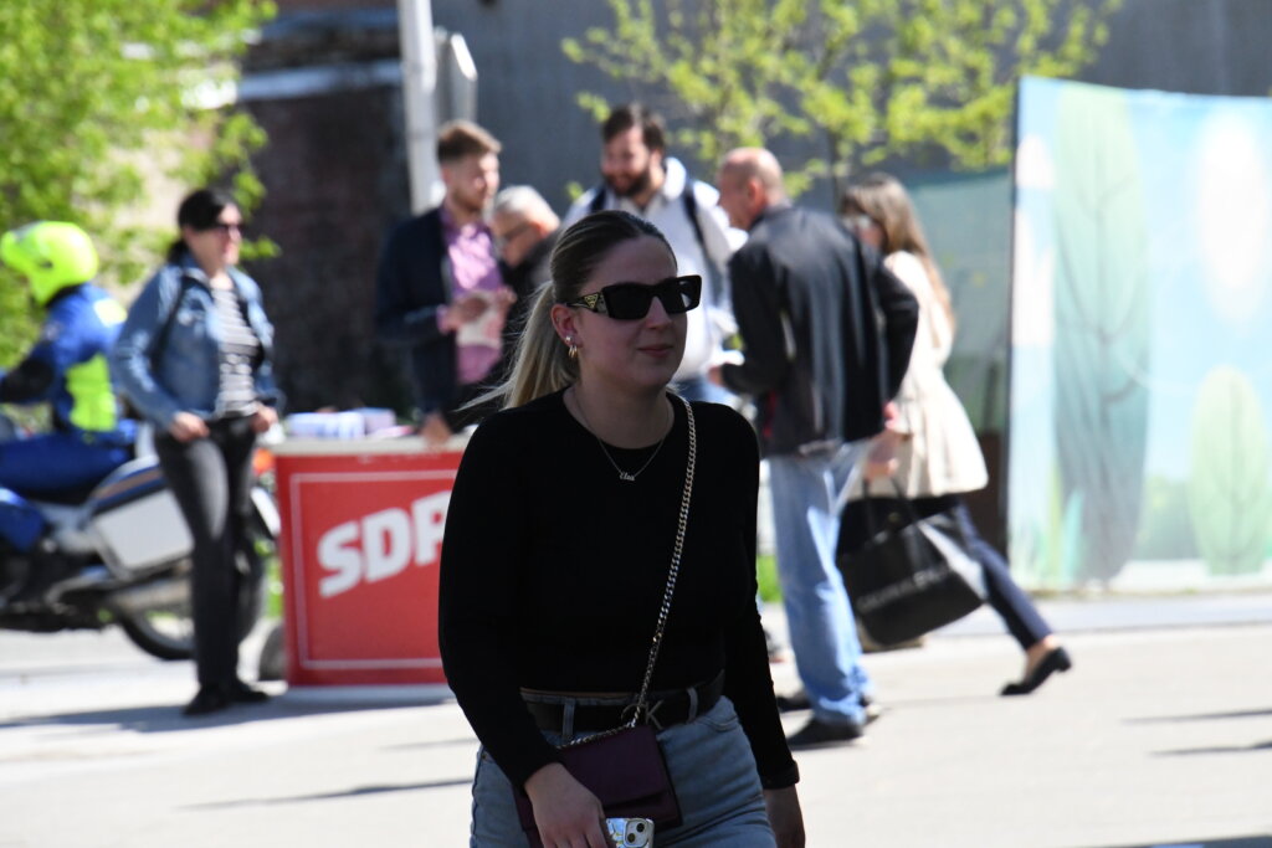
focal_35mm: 330
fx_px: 11661
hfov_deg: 6.2
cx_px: 636
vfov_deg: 4.2
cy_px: 424
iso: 5000
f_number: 9
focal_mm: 220
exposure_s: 1/5000
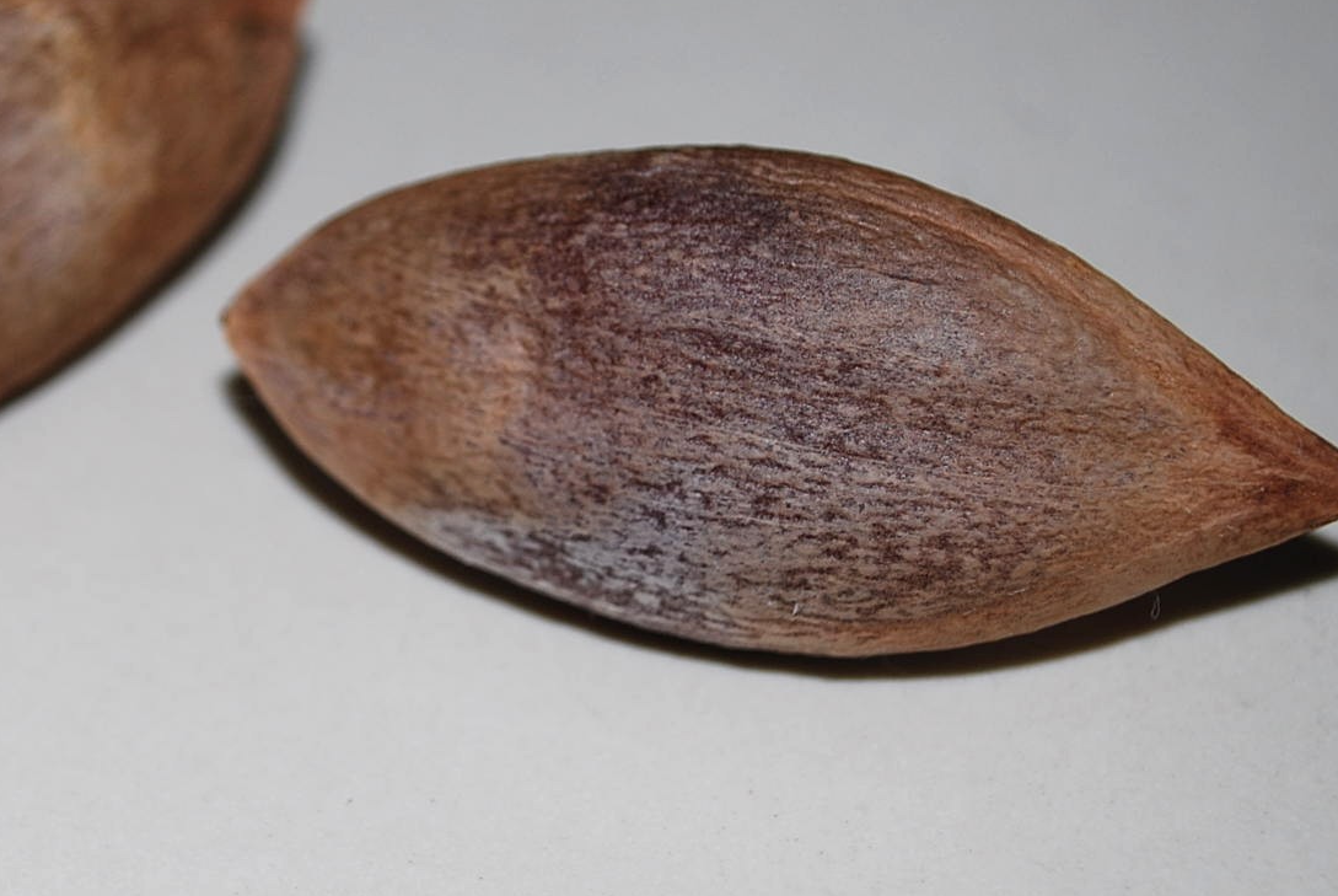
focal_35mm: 96
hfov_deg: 21.0
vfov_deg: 14.3
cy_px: 308
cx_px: 278
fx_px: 3572
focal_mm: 36
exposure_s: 1/60
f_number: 5.3
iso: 200
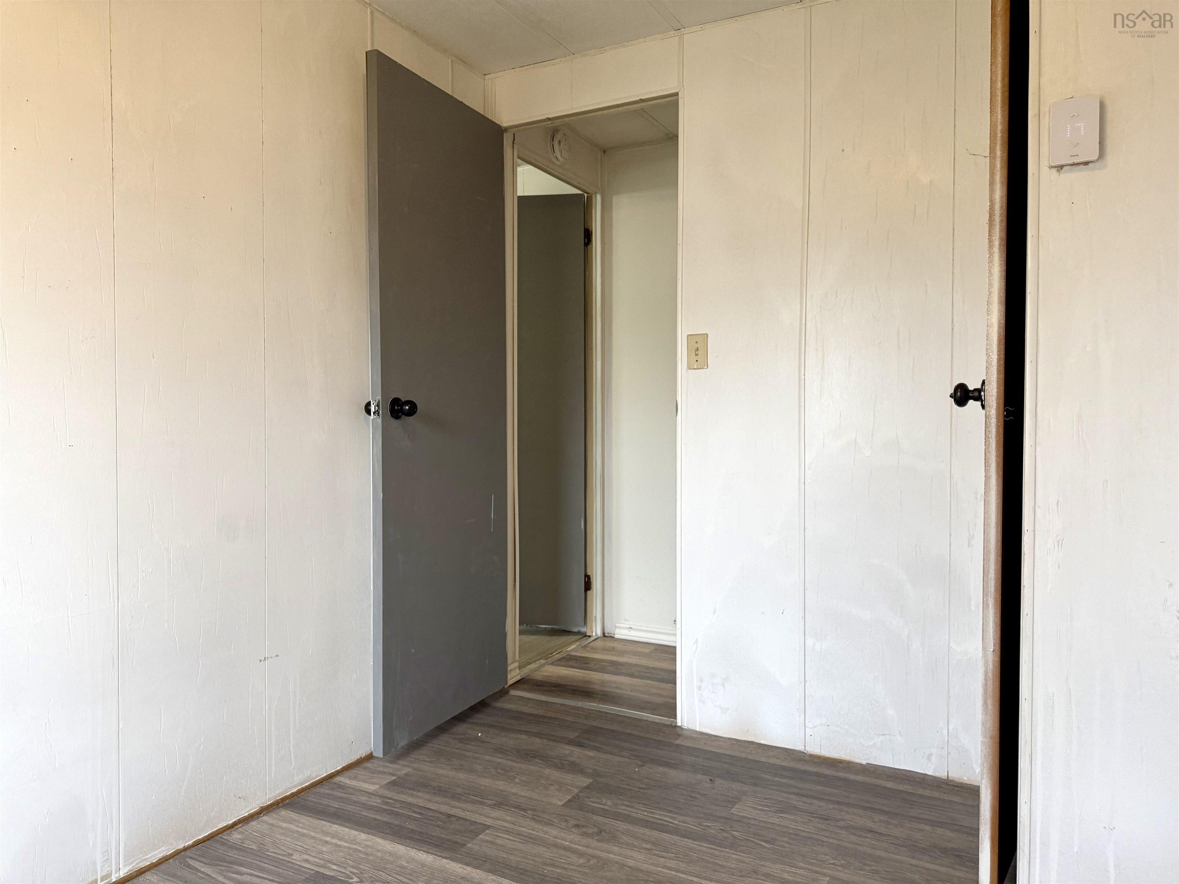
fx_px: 817
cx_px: 590
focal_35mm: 24
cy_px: 442
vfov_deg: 56.8
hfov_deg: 71.6
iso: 200
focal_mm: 6.76
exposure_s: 1/120
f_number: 1.78
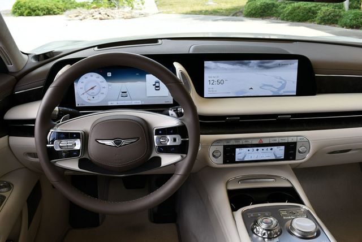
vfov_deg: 36.9
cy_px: 121
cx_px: 181
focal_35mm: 36
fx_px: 362
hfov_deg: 53.1
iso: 320
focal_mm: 18
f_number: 5.6
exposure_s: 1/250
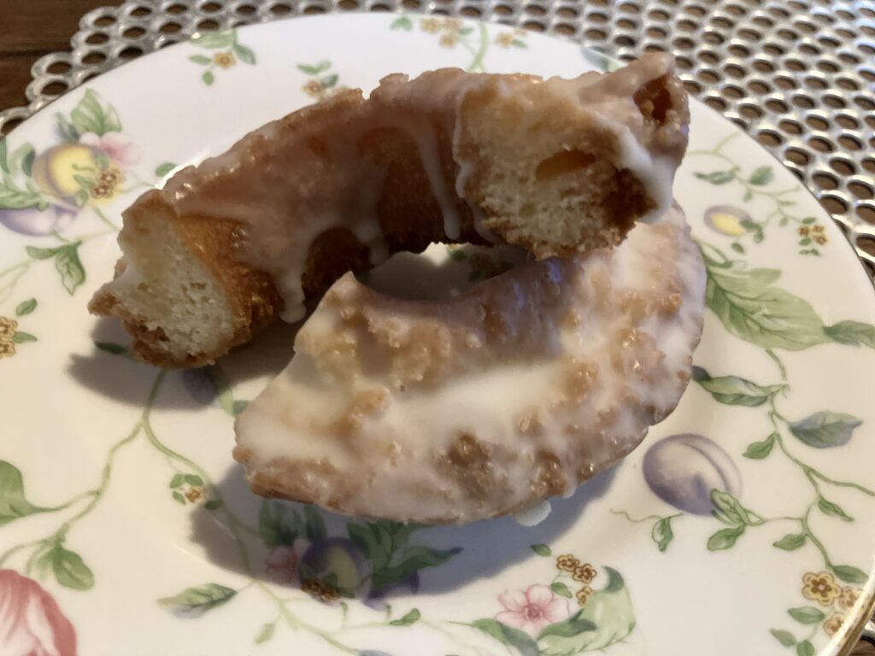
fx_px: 708
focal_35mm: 28
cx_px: 438
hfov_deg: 63.4
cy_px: 328
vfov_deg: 49.7
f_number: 1.8
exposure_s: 1/59
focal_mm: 3.99
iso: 320
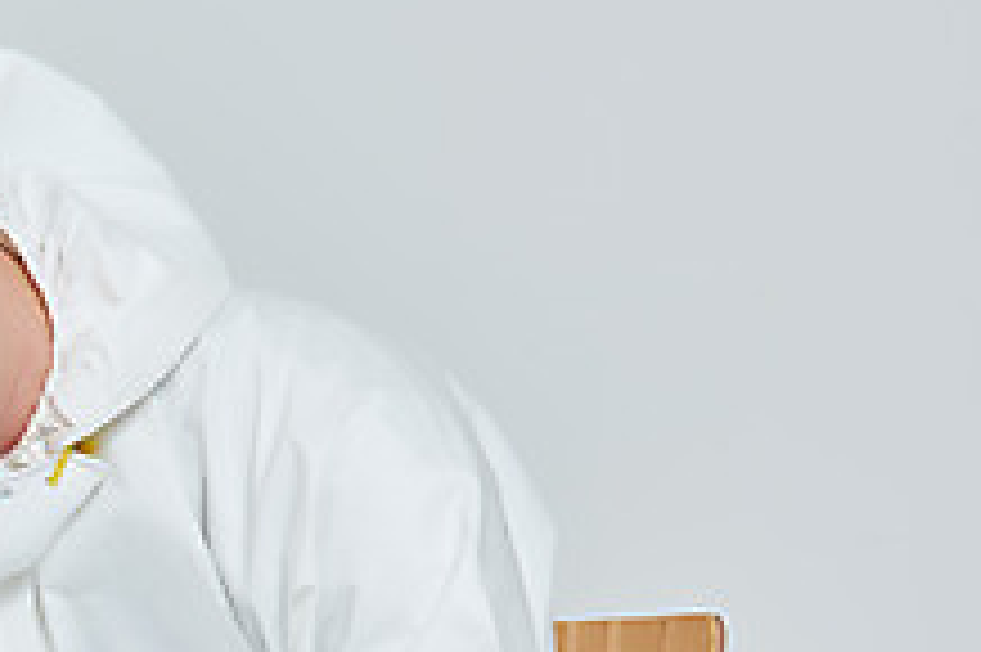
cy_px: 692
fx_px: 9748
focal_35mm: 358
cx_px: -263
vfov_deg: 3.8
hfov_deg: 5.7
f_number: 14
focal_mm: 130
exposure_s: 1/125
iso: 100
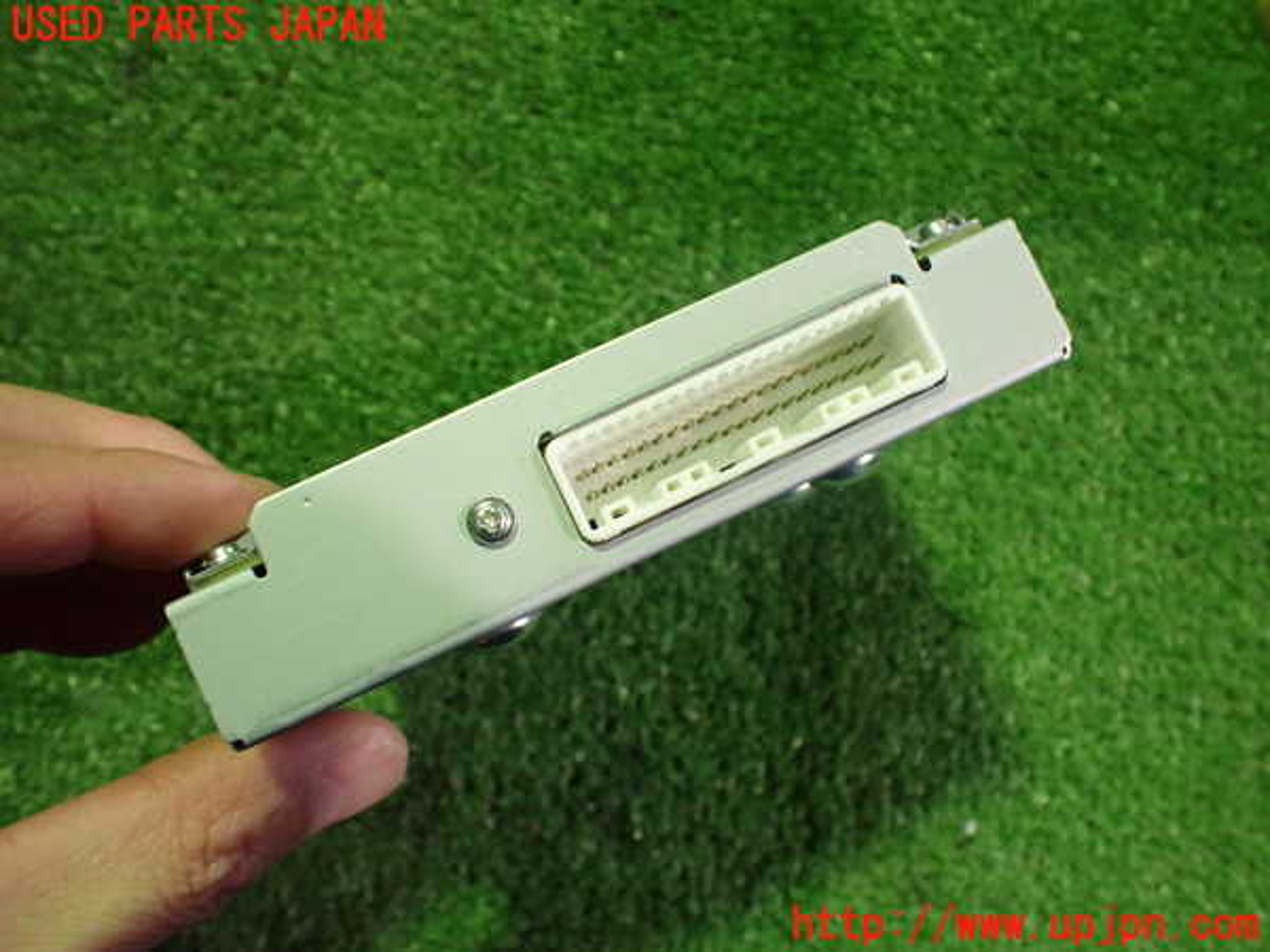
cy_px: 476
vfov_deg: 46.8
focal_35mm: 30
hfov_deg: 60.0
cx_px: 635
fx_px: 1101
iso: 800
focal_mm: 5.4
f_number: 2.3
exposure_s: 1/60
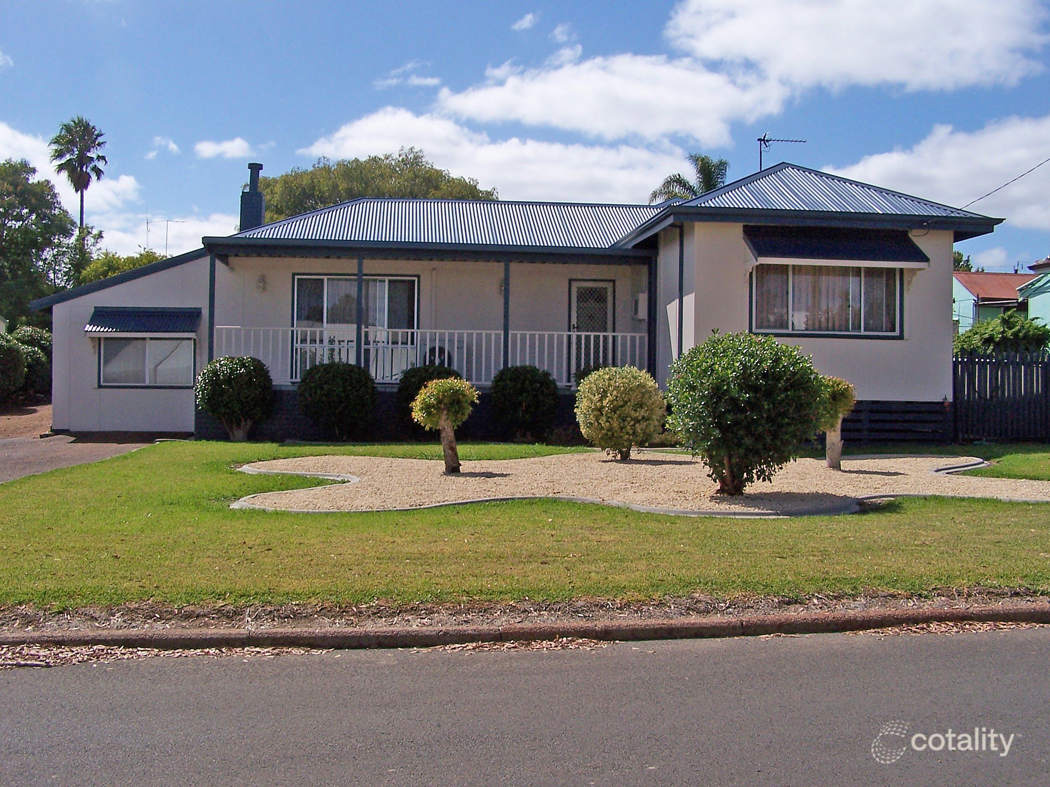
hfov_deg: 49.0
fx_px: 1153
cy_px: 394
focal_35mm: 38
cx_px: 525
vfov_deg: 37.7
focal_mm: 6.3
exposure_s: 1/750
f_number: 5.6
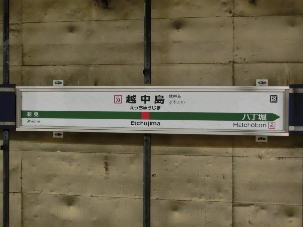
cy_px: 114
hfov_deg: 24.4
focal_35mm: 80
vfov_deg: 18.4
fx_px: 700
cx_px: 152
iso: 800
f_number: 5.4
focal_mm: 14.3
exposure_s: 1/30
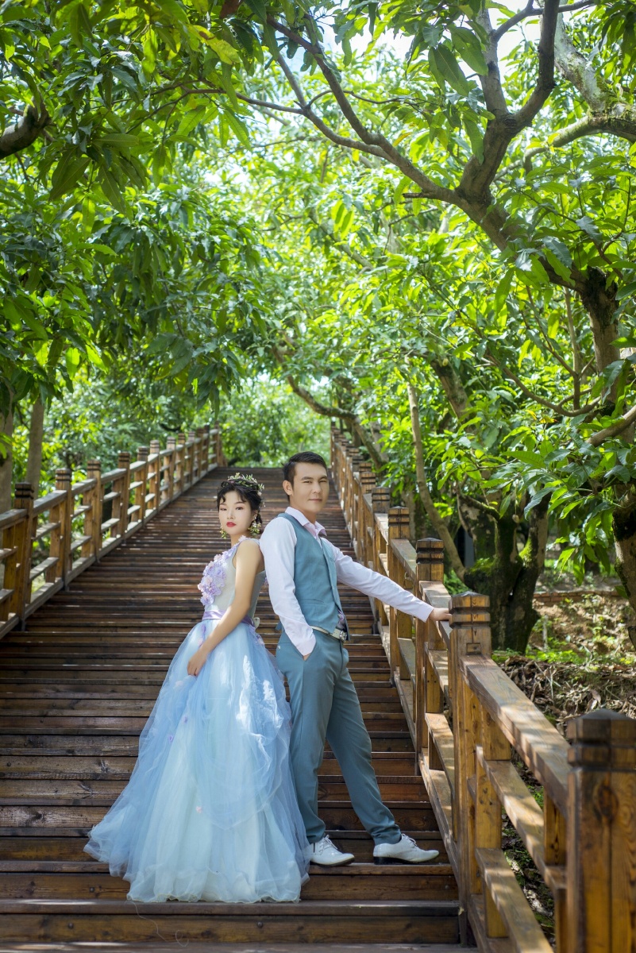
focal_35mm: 50
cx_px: 318
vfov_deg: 39.6
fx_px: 1324
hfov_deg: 27.0
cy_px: 476
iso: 200
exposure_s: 1/400
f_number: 3.5
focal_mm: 50
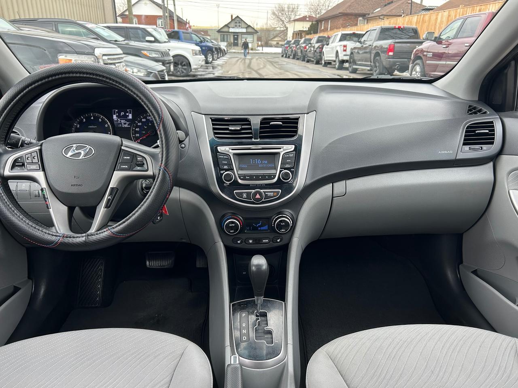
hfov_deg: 67.3
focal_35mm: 26
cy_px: 194
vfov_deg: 53.1
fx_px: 389
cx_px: 259
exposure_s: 1/205
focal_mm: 5.7
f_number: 1.5
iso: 40
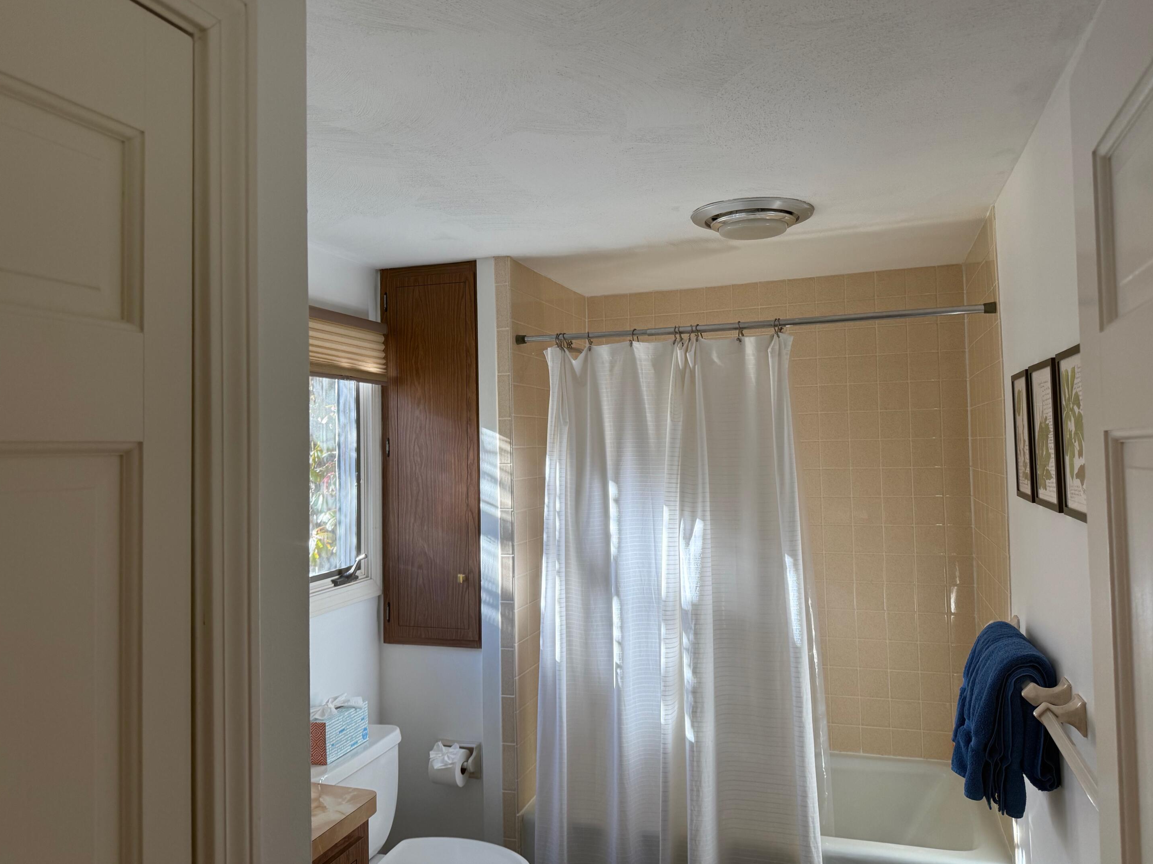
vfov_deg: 54.9
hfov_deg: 69.4
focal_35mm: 25
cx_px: 589
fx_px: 833
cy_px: 416
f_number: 1.78
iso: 125
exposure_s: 1/232
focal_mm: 6.76
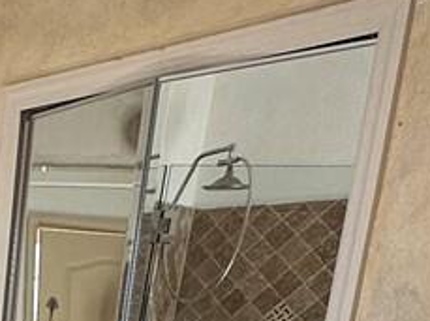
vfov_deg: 12.0
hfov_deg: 16.1
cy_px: 785
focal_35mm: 98
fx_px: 1215
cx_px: -400
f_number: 2.2
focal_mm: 2.22
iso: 64
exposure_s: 1/99
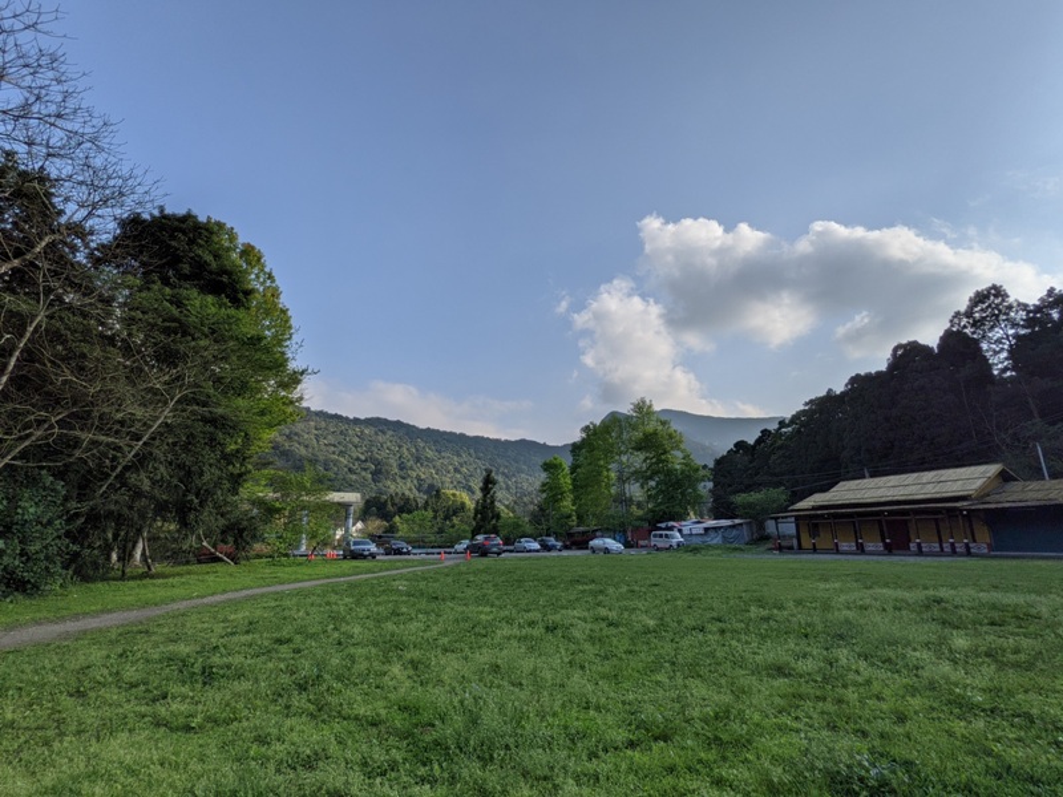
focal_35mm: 16
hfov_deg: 94.5
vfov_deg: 78.1
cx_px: 532
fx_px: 491
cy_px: 398
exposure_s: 1/2179
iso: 37
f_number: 2.2
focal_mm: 2.22
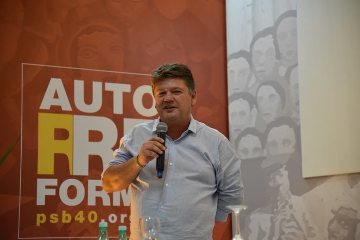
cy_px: 120
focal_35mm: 98
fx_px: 981
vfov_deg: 14.0
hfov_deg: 20.8
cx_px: 180
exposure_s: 1/125
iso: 4500
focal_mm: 98
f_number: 4
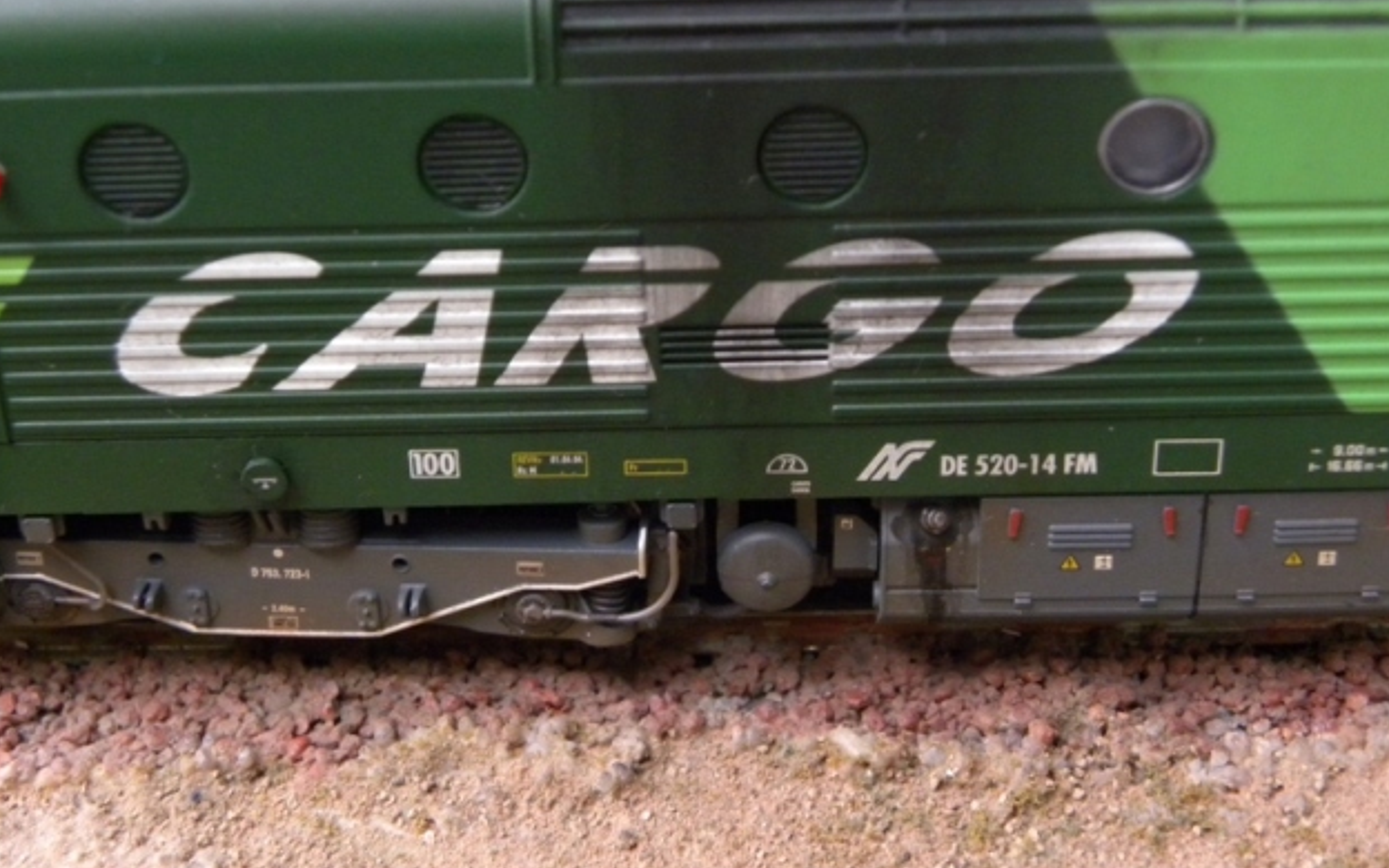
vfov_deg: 18.3
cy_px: 460
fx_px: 2688
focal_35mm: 71
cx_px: 690
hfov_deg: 29.0
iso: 400
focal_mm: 11.8
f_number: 3.5
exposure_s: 1/79.6
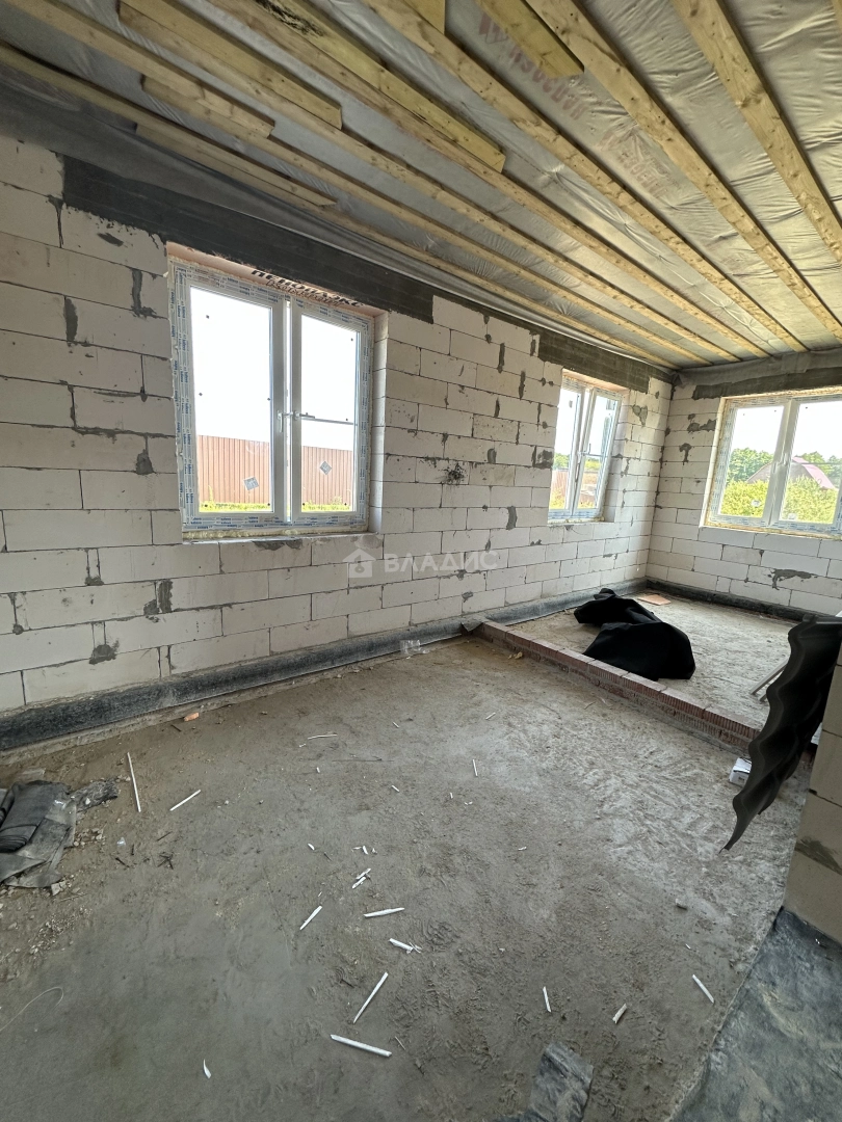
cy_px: 561
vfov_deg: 102.1
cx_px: 421
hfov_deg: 85.7
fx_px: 454
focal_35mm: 14
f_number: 2.2
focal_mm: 2.22
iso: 100
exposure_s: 1/99
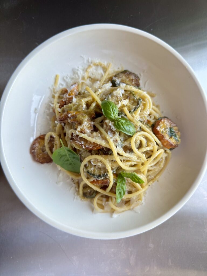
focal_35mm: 24
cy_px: 138
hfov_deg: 56.8
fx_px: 191
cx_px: 104
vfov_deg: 71.6
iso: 125
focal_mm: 6.76
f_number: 1.78
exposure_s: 1/121
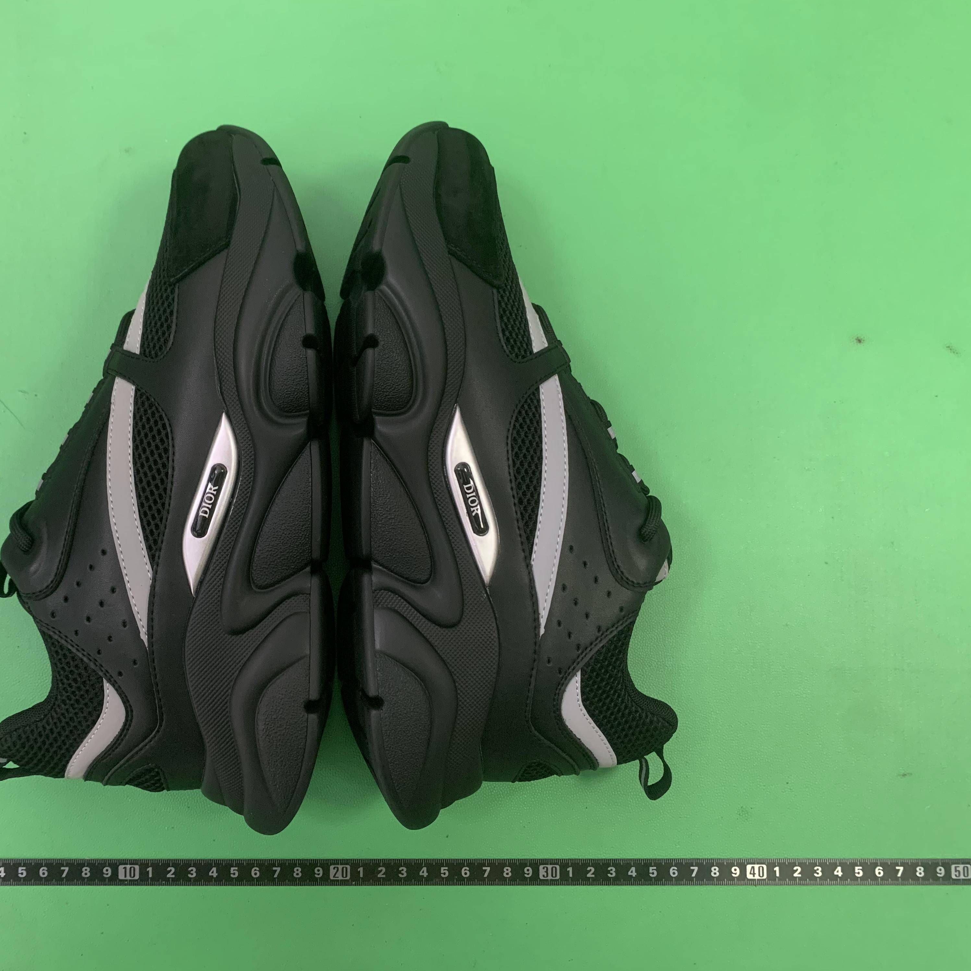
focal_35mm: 31
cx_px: 332
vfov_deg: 52.5
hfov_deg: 51.7
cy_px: 484
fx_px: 984
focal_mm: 4.25
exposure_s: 1/60
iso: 320
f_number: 1.8
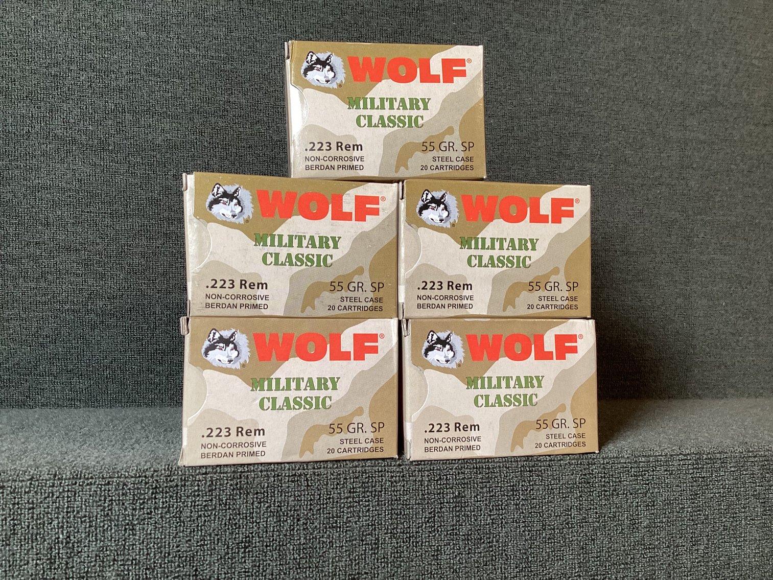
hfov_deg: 58.3
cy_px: 290
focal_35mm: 31
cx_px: 386
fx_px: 692
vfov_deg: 45.4
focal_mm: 3.3
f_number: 2.4
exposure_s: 1/50
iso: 80
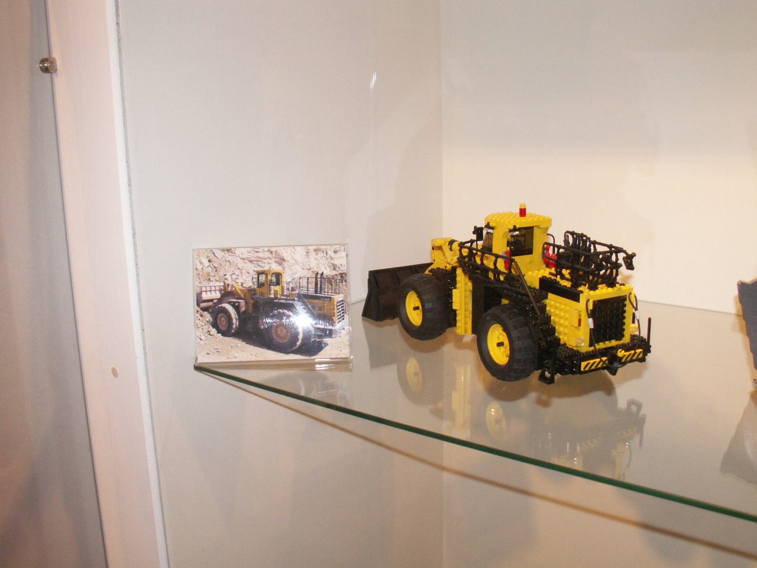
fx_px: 765
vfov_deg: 40.7
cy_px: 284
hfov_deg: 52.6
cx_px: 378
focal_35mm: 35
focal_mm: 5.86
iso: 160
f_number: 2.8
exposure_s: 1/60
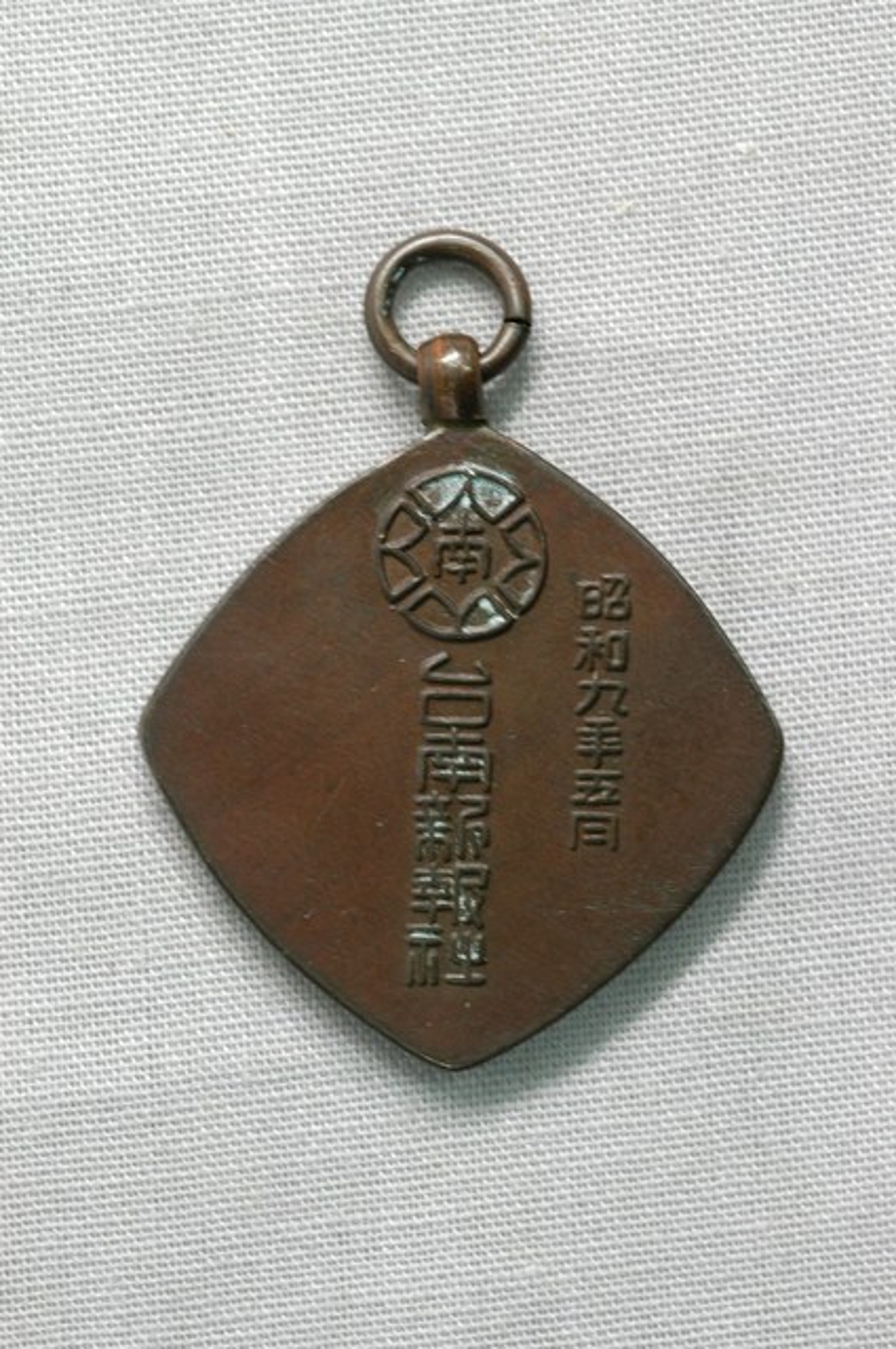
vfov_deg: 22.6
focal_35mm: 90
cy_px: 674
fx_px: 3369
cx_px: 448
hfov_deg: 15.1
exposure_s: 1/10
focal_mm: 60
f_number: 8
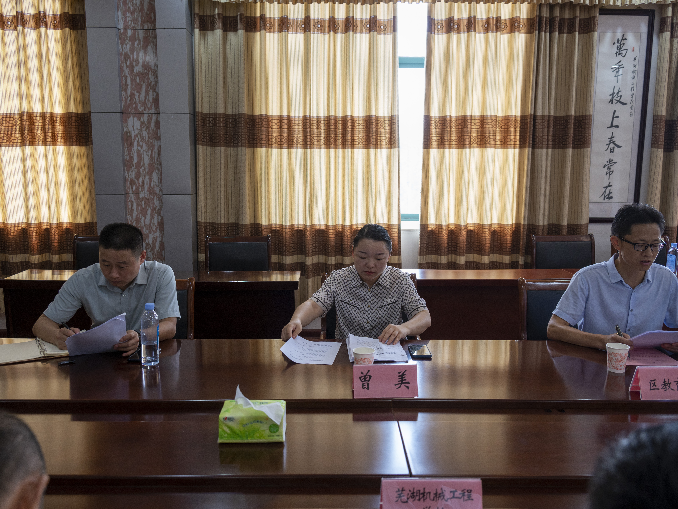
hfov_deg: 56.8
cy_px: 253
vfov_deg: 44.2
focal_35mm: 32
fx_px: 627
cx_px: 339
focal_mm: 29
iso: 800
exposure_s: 1/160
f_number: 4.5
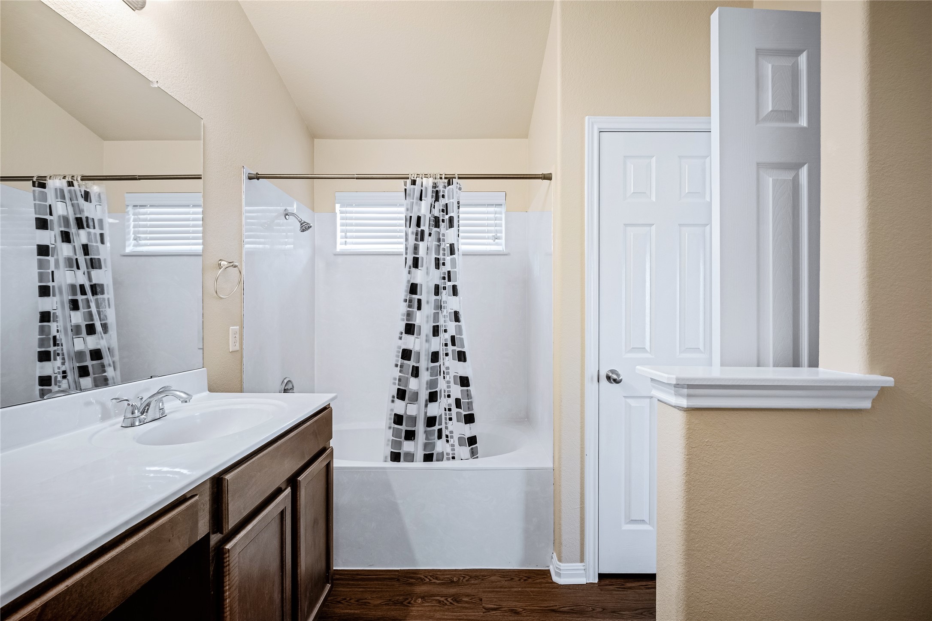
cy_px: 310
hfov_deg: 100.4
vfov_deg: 77.3
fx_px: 388
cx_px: 466
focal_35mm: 15
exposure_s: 1/25
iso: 100
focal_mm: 10
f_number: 8
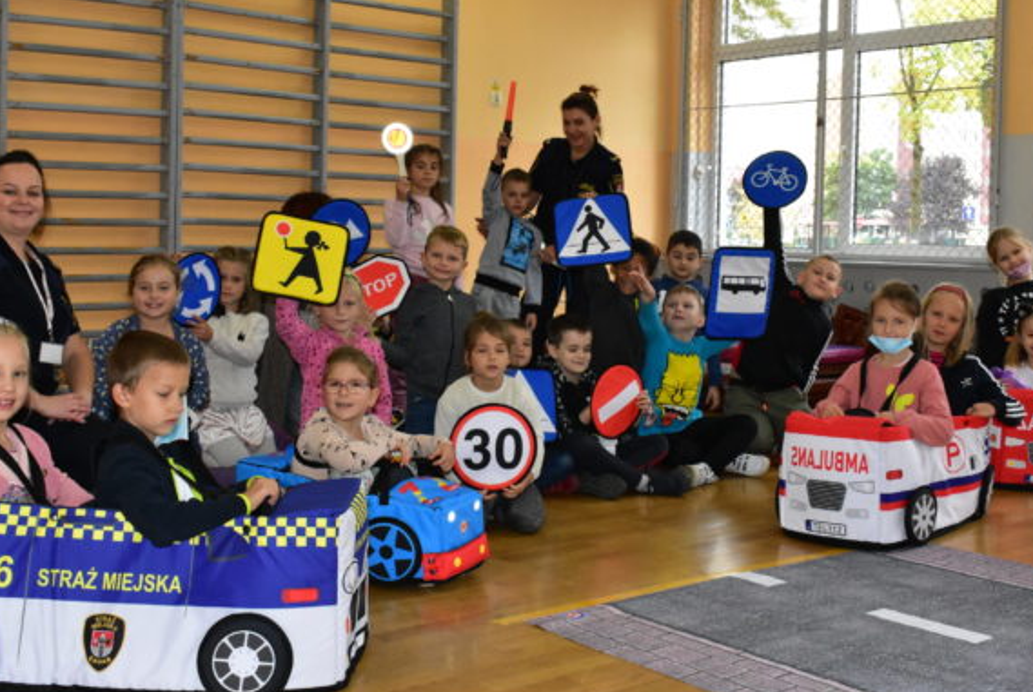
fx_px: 1235
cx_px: 497
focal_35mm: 43
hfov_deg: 45.4
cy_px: 338
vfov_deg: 31.3
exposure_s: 1/200
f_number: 8
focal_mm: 26
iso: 3200
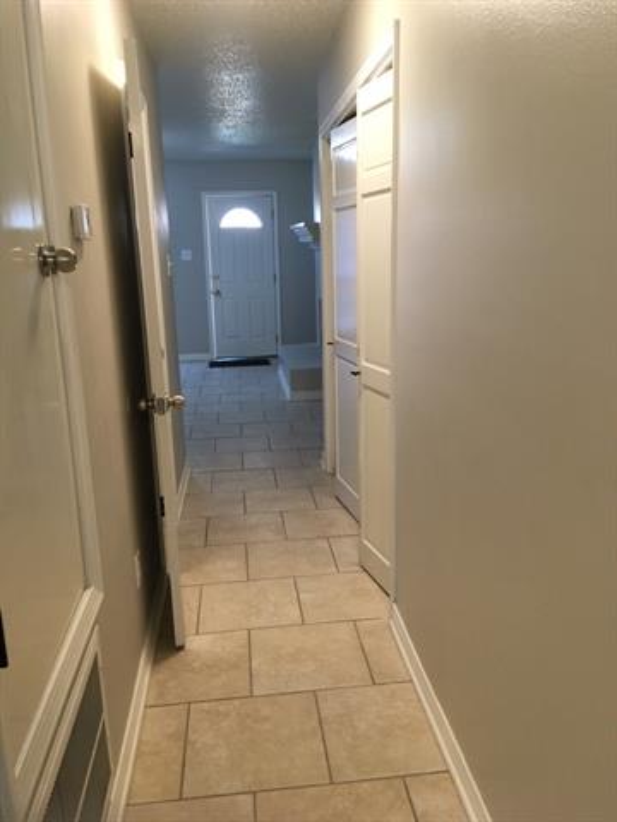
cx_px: 308
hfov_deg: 48.2
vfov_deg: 61.7
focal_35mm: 29
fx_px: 689
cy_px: 411
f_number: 2.2
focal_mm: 4.15
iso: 100
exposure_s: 1/30
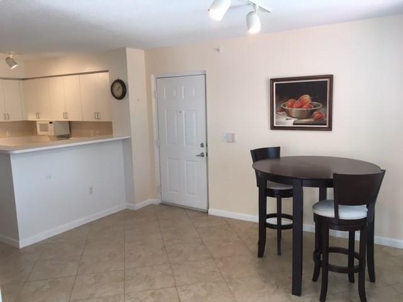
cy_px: 151
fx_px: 338
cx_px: 202
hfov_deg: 61.7
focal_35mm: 29
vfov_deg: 48.2
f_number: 2.2
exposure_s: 1/30
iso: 50
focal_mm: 4.15
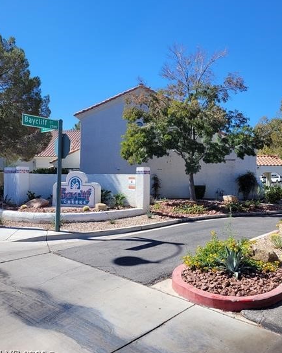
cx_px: 142
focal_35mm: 28
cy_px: 171
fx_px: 292
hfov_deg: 51.5
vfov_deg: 62.2
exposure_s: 1/1723
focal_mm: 5.4
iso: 40
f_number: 1.8
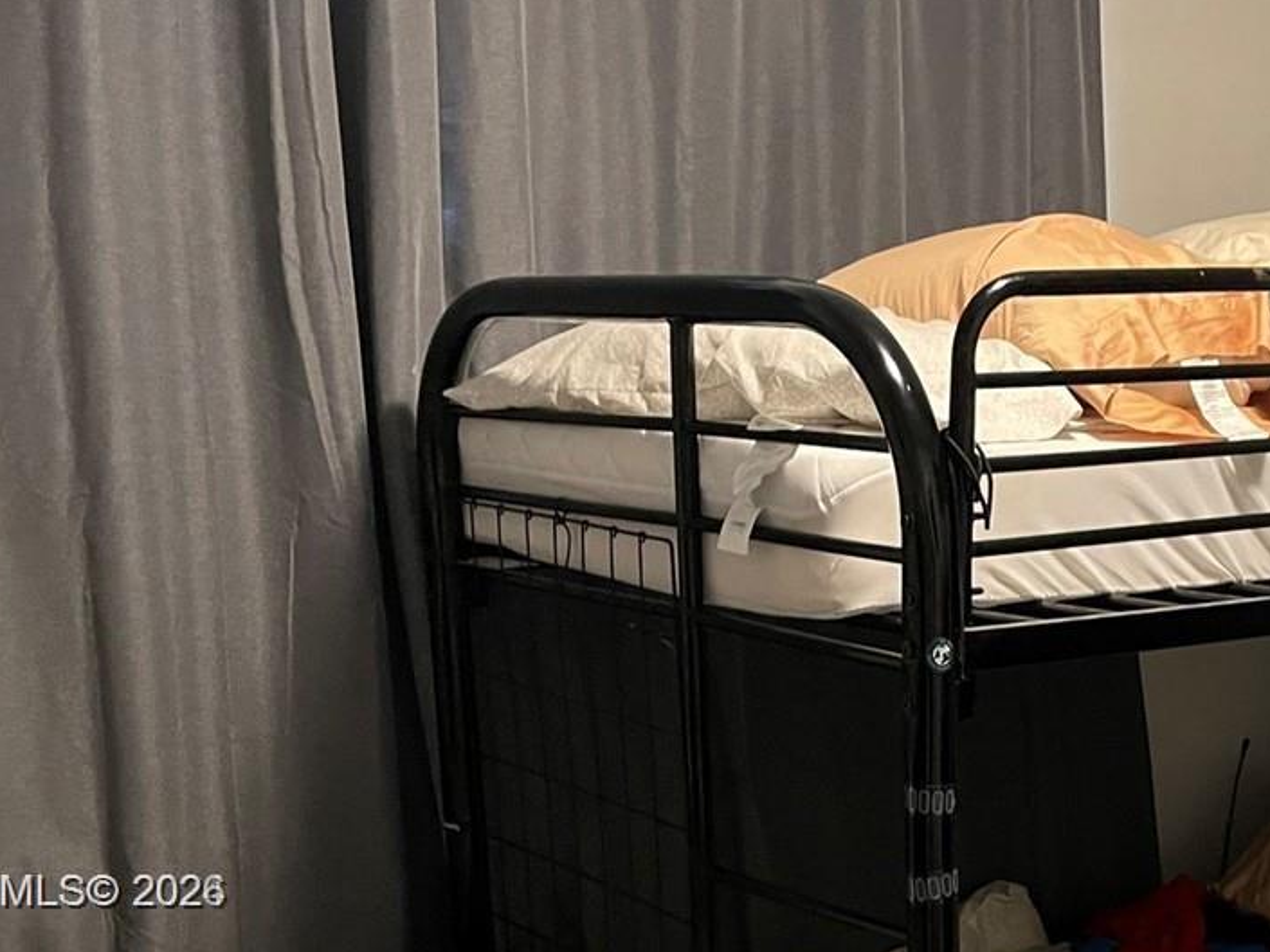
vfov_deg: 24.0
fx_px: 2165
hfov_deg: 31.4
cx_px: 1106
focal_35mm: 59
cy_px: 894
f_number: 1.6
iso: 400
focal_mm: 4.2
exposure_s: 1/40
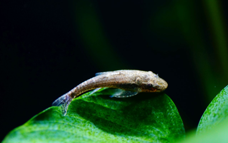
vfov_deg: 9.5
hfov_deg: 15.1
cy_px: 75
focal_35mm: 138
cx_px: 114
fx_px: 858
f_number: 2.8
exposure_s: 1/500
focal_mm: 90
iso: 3200
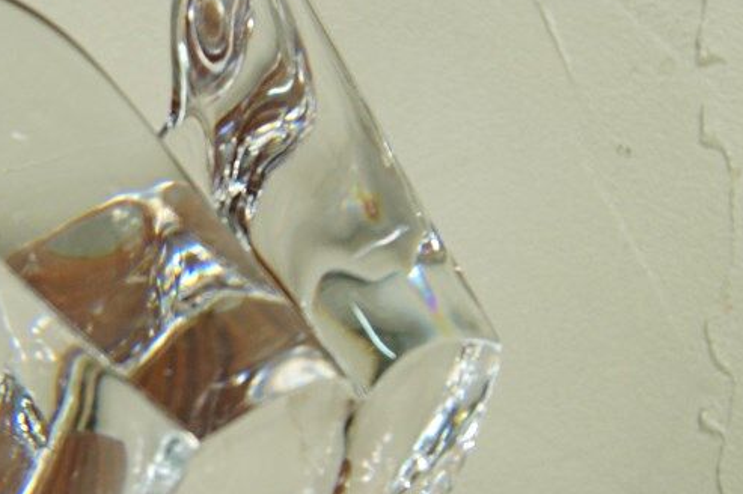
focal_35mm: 114
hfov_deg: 17.5
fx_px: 2351
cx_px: -14
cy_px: 361
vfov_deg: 12.0
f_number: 7.1
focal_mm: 30
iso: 400
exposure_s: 1/25
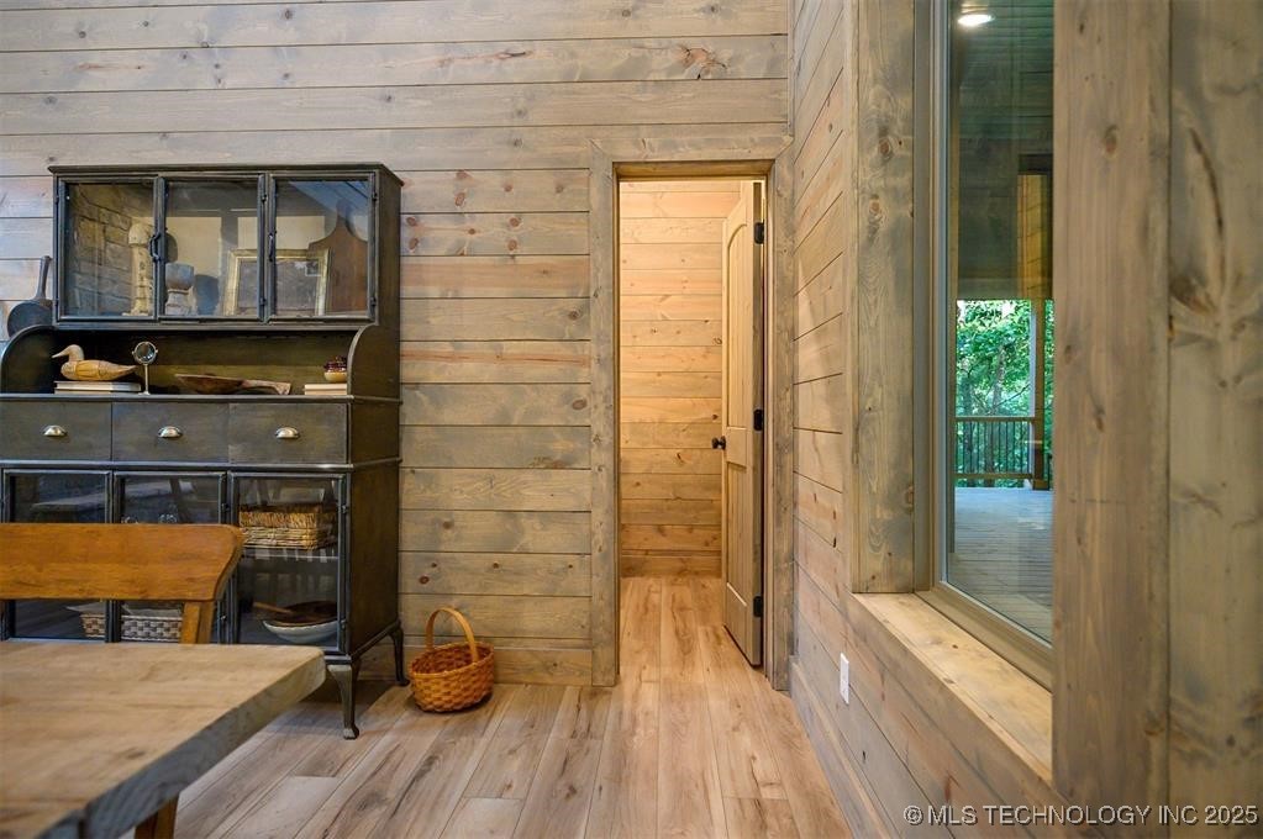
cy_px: 420
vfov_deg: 67.3
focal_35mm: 18
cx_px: 632
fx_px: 631
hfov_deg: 90.1
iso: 1600
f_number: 4
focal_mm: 18
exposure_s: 1/80
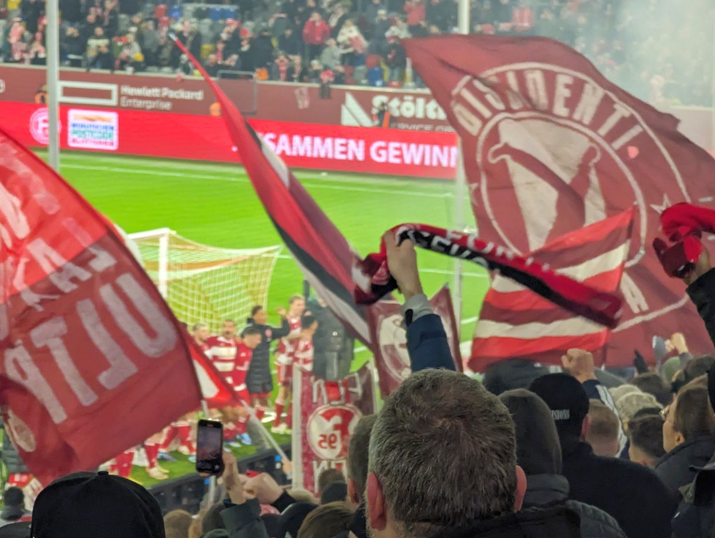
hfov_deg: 13.4
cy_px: 321
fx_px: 3041
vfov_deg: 10.1
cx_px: 358
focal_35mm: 147
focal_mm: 19
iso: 636
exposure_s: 1/172
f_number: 3.5
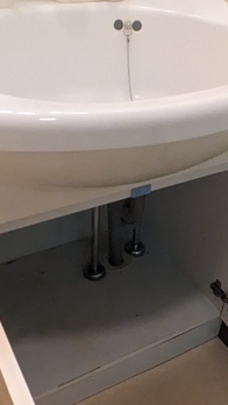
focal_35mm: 42
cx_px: 145
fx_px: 451
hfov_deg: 28.3
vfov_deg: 47.3
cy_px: 282
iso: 854
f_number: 2.2
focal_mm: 1.83
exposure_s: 1/120
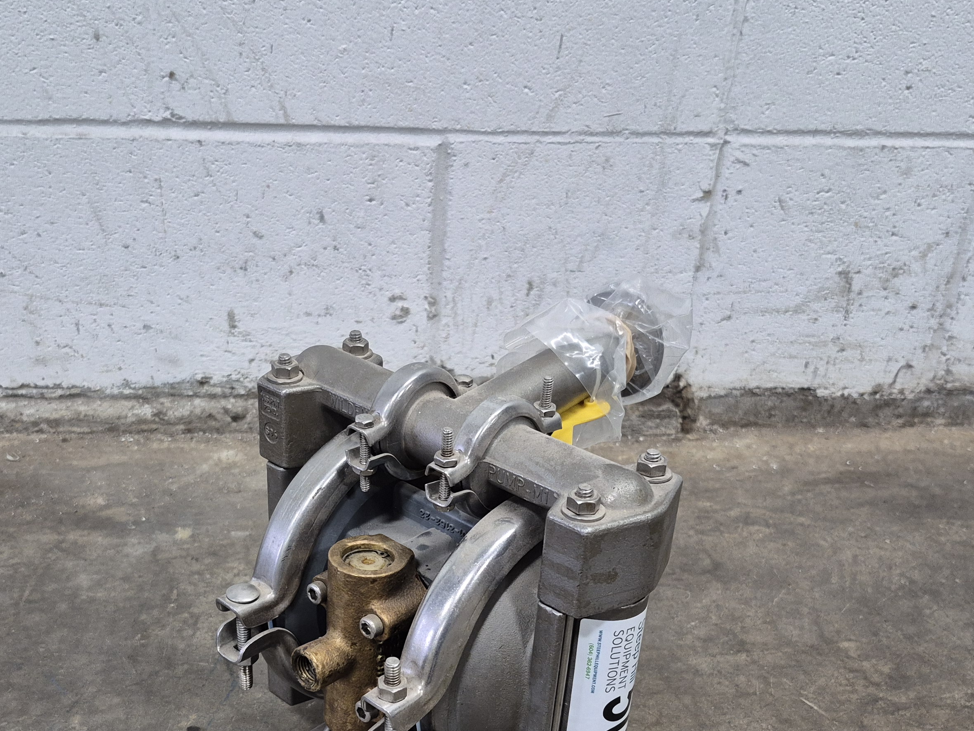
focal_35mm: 39
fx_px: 1097
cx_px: 410
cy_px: 550
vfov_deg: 36.0
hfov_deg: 47.7
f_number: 1.8
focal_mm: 5.4
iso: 400
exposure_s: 1/120
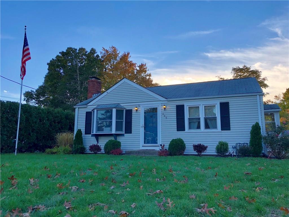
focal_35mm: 28
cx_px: 144
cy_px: 108
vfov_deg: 49.7
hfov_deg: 63.4
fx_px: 234
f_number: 1.8
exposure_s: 1/706
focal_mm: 4
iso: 20
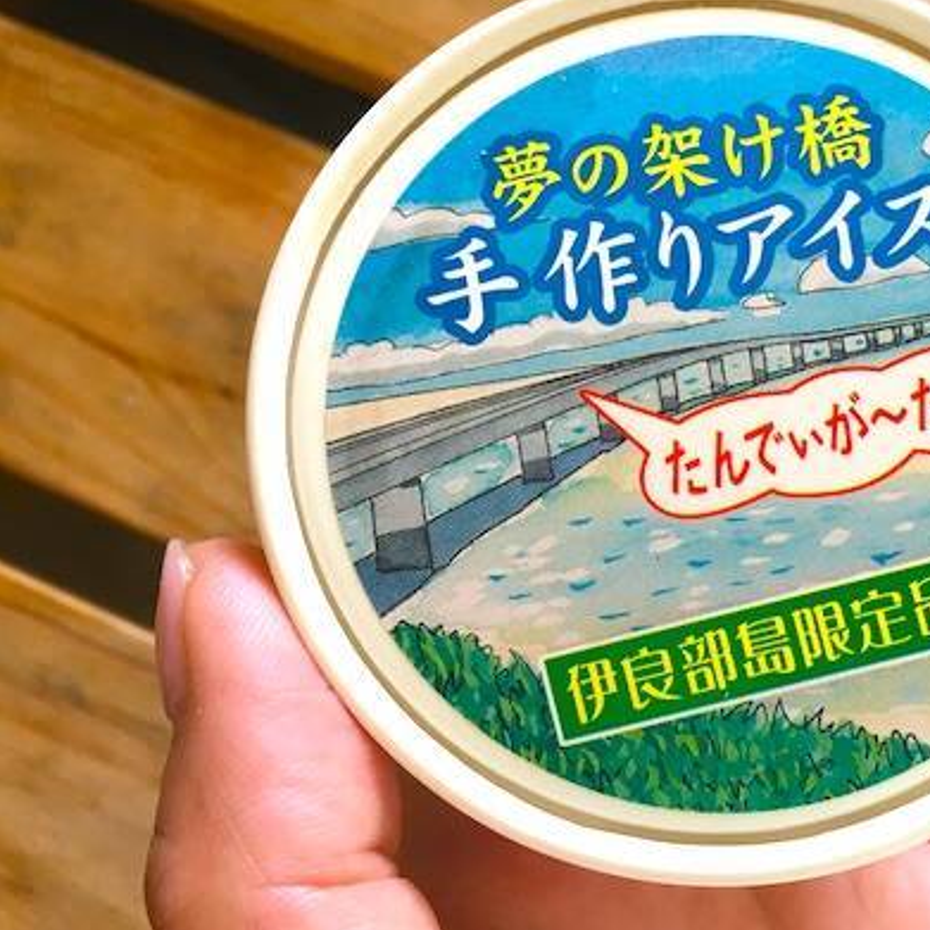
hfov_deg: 39.4
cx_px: 642
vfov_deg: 40.0
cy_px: 435
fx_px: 1277
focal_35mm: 42
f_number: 2.2
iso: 32
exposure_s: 1/30
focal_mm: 4.15
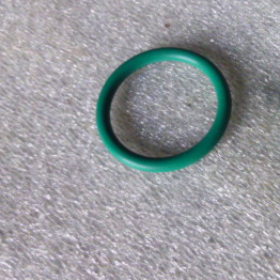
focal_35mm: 54
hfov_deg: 30.1
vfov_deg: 31.5
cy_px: 106
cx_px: 258
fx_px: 494
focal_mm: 4.5
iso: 400
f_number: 3.1
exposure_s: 1/25
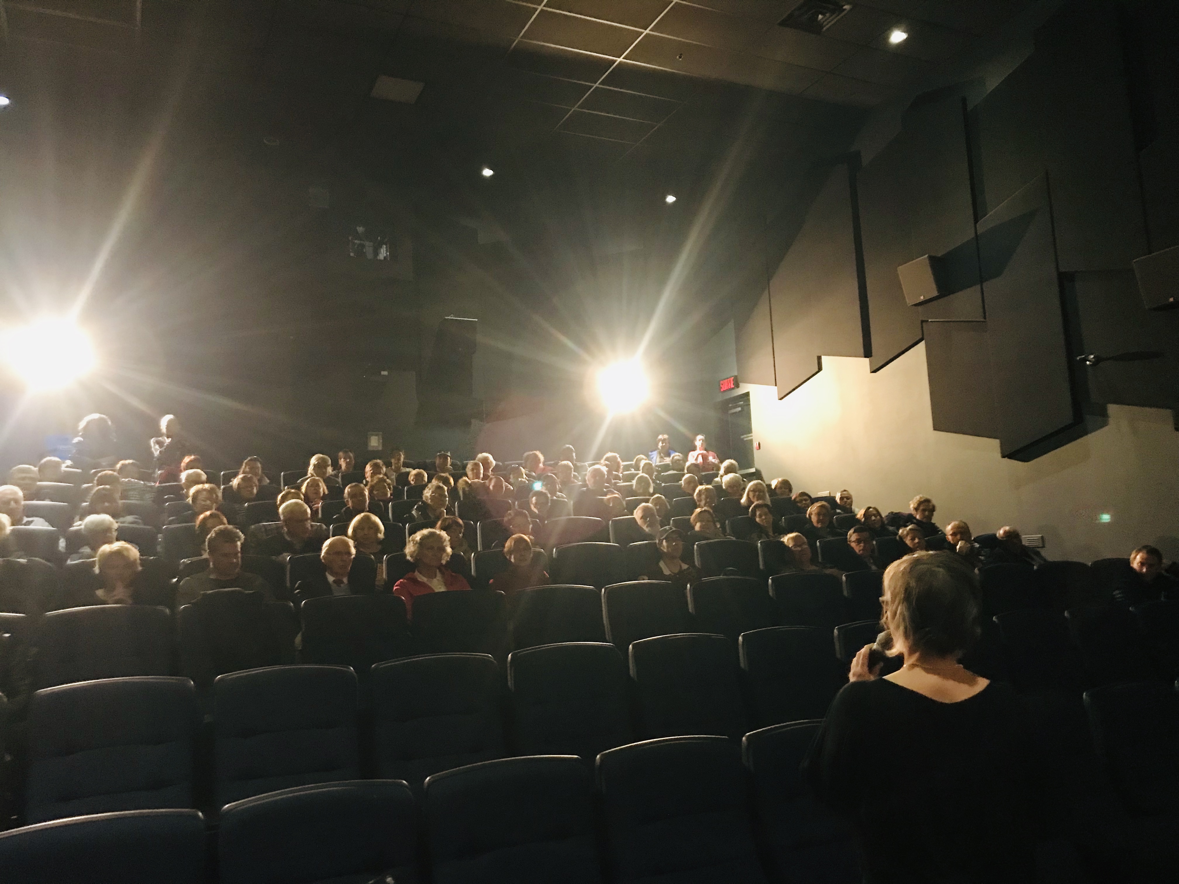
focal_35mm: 28
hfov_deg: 63.4
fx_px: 954
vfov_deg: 49.7
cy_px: 442
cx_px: 590
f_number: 1.8
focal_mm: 3.99
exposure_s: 1/4
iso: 100
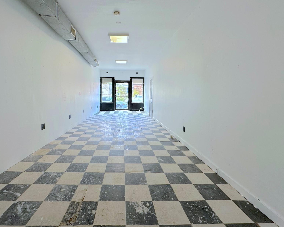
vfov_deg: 73.6
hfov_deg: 86.0
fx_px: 151
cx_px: 126
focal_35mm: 18
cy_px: 101
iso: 80
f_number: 2.2
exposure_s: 1/120
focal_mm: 2.22
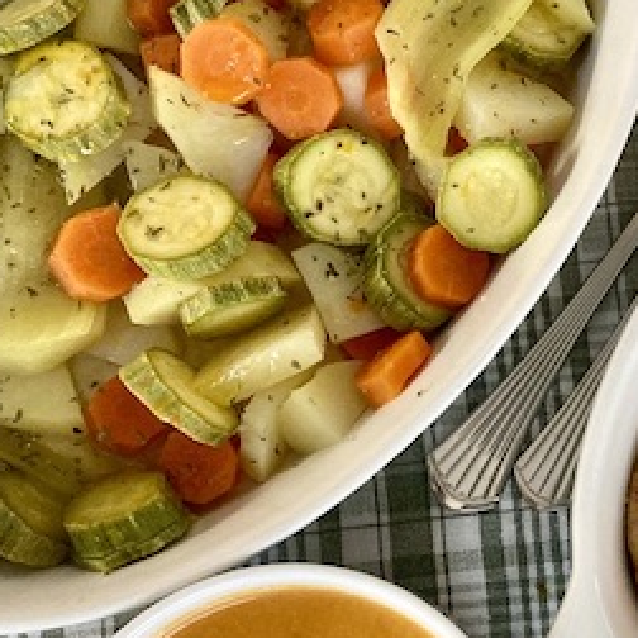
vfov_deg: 29.0
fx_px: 1230
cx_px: 567
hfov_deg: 28.0
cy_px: 365
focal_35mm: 59
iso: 320
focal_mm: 3.99
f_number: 1.8
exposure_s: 1/50
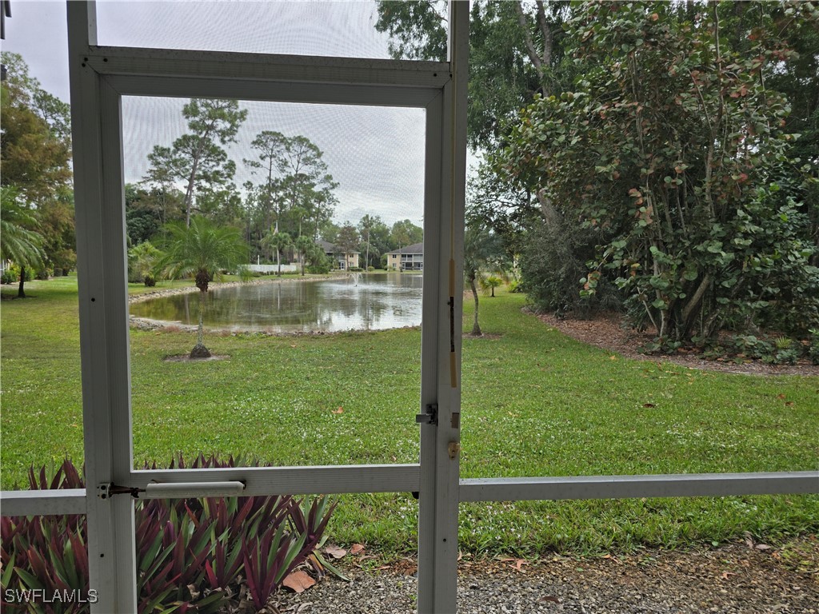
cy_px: 307
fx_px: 544
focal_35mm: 23
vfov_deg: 58.9
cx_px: 410
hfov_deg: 73.9
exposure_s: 1/244
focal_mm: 6.3
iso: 12
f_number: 1.7
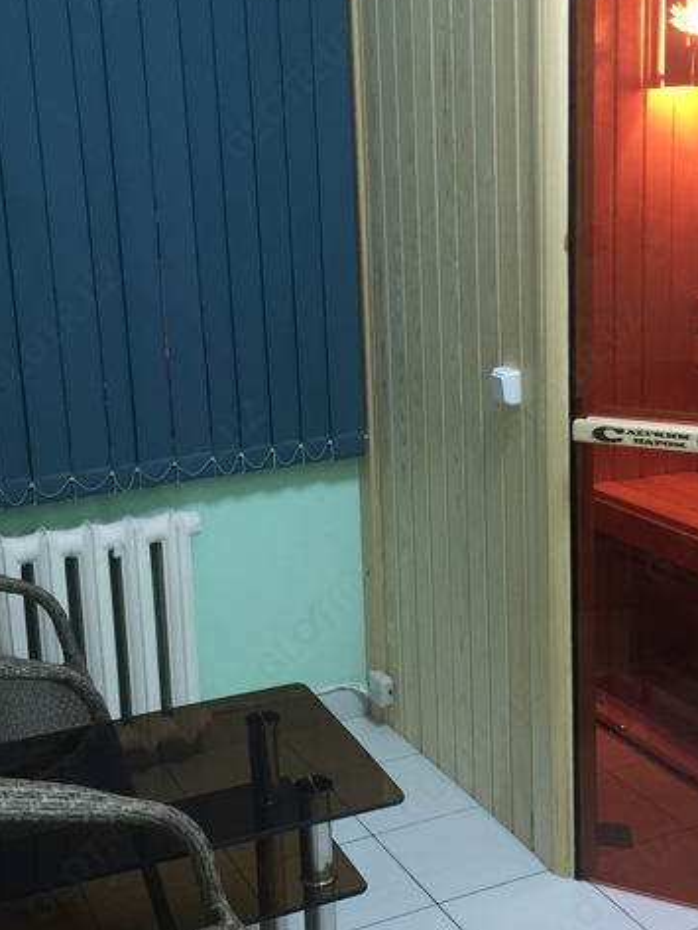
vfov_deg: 38.9
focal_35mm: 49
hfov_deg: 29.7
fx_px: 1317
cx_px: 395
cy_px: 442
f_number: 2.2
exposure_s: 1/33
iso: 125
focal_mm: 4.15
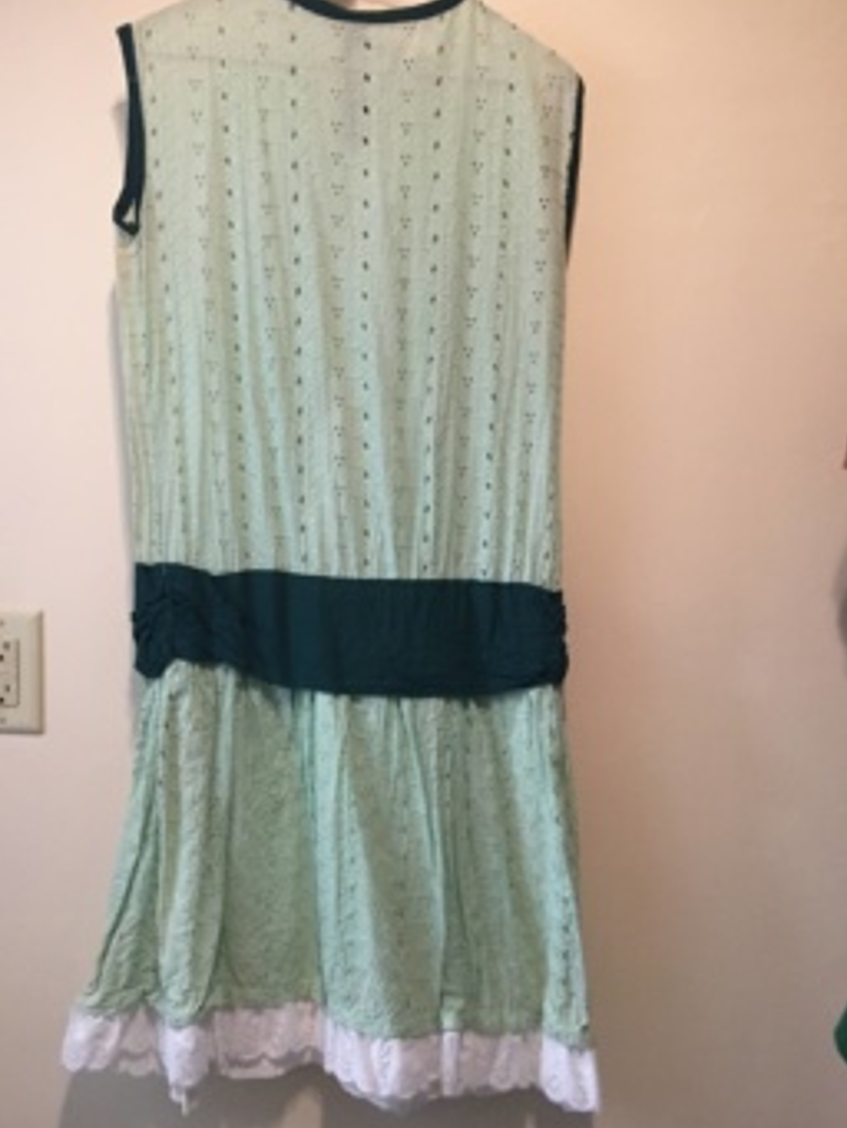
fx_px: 1109
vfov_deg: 53.9
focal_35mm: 34
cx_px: 364
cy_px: 549
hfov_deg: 41.7
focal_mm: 4.15
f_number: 2.2
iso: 160
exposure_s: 1/30
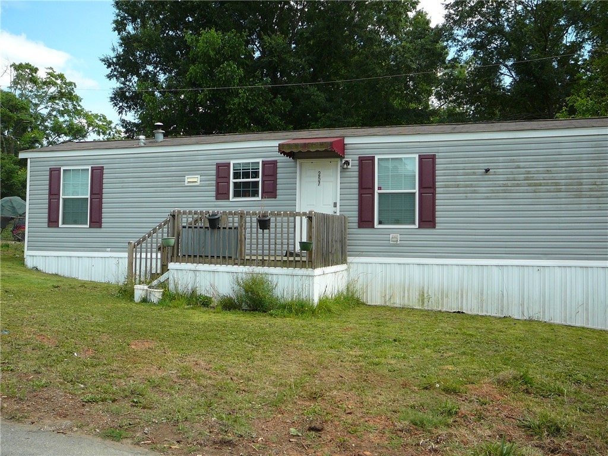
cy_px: 228
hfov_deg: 52.6
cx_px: 304
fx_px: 615
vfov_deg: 40.7
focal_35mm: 35
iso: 80
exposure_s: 1/500
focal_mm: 5.2
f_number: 2.8
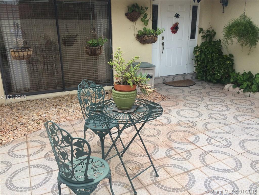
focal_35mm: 29
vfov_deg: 48.2
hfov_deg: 61.7
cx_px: 130
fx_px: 217
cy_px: 98
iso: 32
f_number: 2.2
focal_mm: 4.15
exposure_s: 1/1001
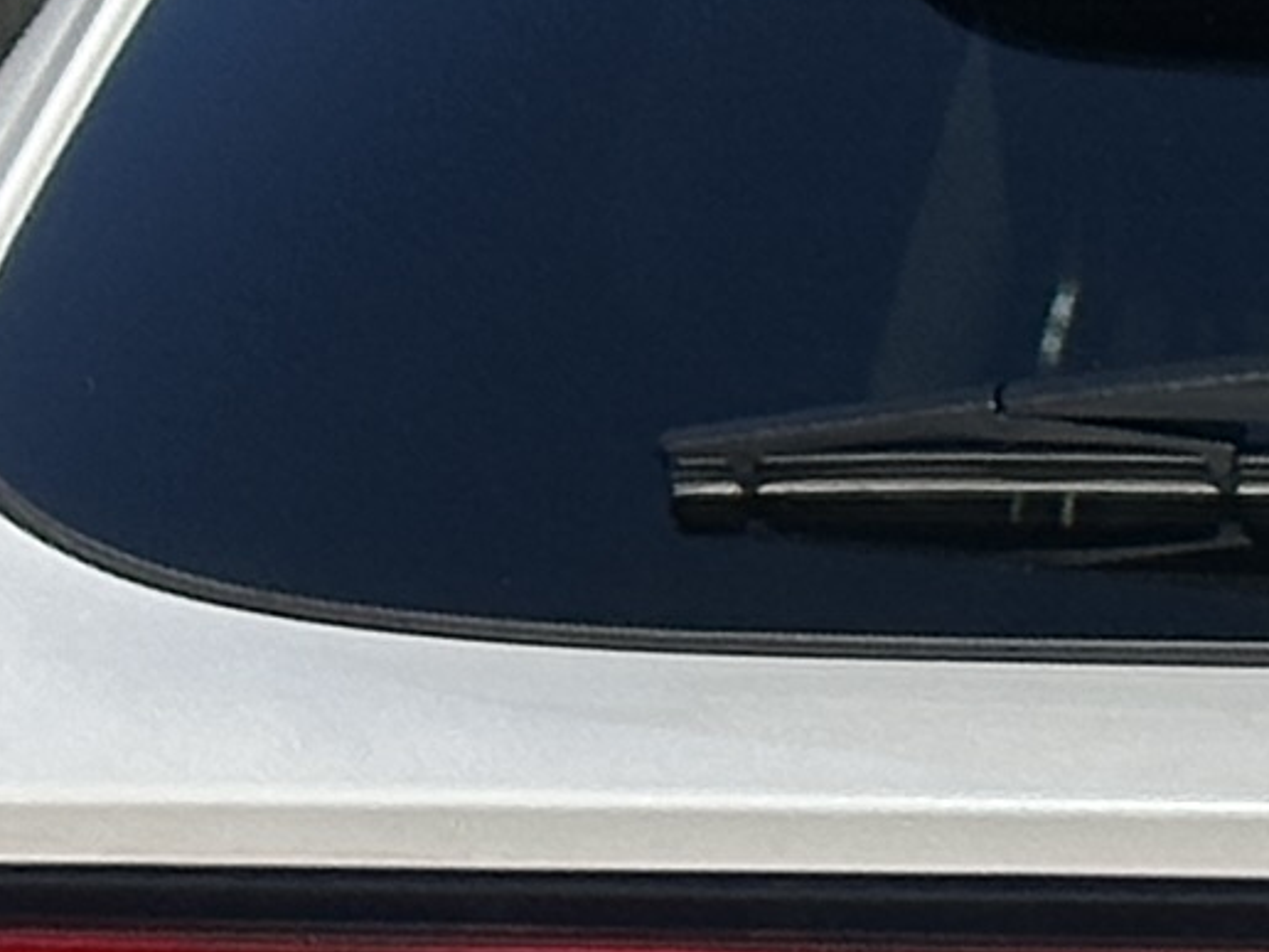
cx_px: 2735
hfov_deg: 5.2
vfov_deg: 3.9
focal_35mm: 375
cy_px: 2184
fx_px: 13747
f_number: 1.78
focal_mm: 6.86
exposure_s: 1/9804
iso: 64
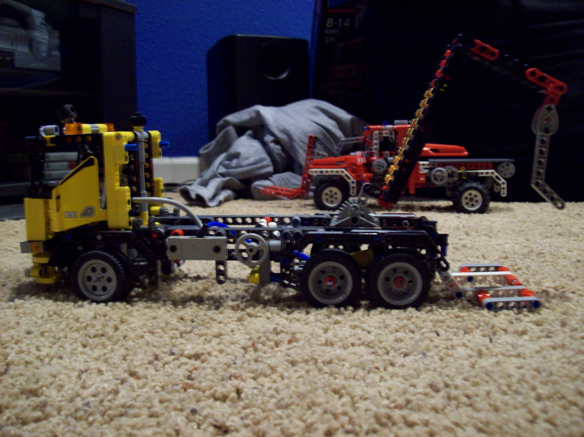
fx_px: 607
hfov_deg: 51.4
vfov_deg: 39.6
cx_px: 292
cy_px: 218
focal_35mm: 36
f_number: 2.7
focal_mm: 6
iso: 200
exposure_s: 1/8
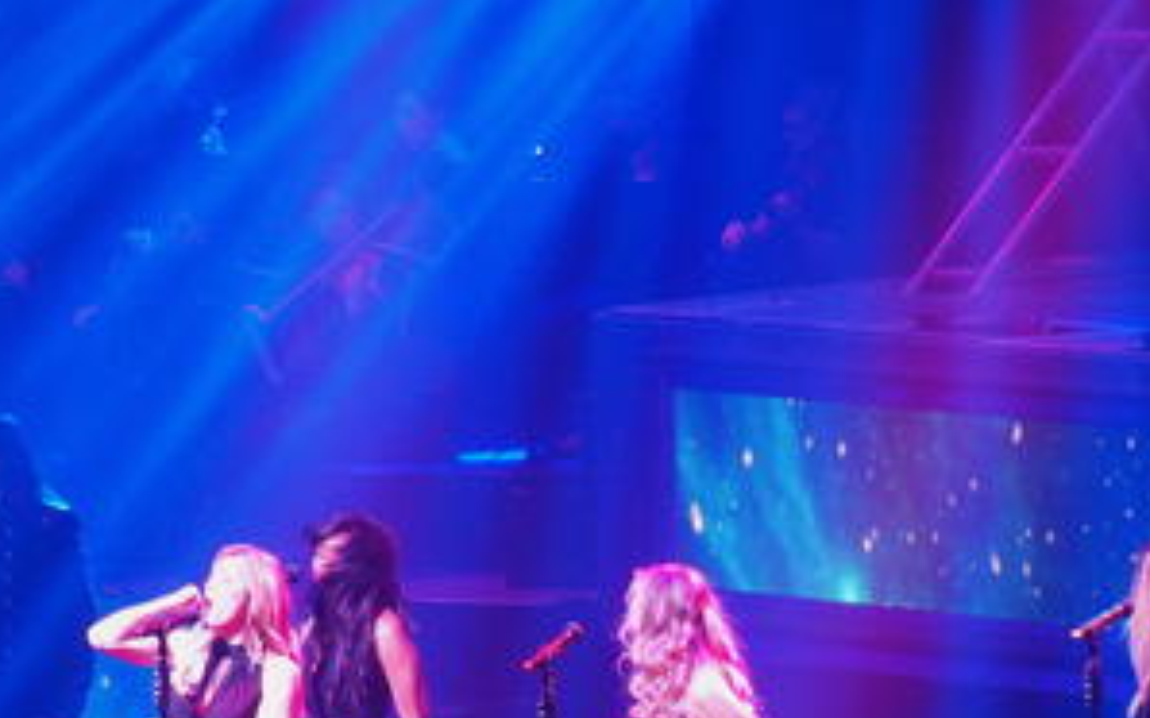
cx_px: 540
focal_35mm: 480
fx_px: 15038
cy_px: 649
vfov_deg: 2.7
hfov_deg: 4.4
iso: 640
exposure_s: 1/125
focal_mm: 64.3
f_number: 2.8
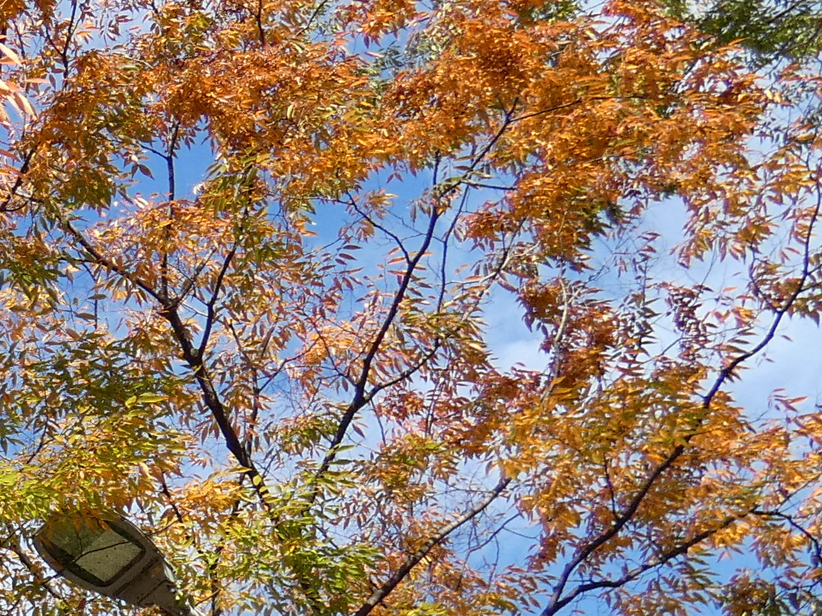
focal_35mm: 75
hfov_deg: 20.6
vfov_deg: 19.5
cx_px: -535
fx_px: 1781
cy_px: 427
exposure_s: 1/640
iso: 80
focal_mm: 3.6
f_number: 2.8
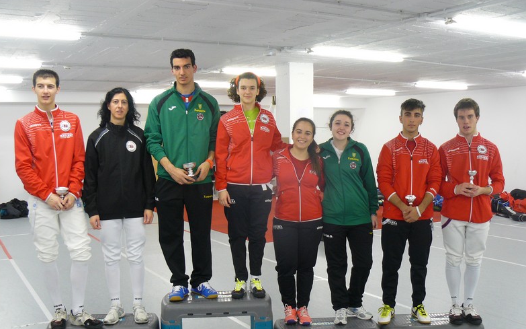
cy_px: 199
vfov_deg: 32.6
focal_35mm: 39
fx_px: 559
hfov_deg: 50.4
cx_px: 259
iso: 125
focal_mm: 6
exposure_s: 1/30
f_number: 2.8
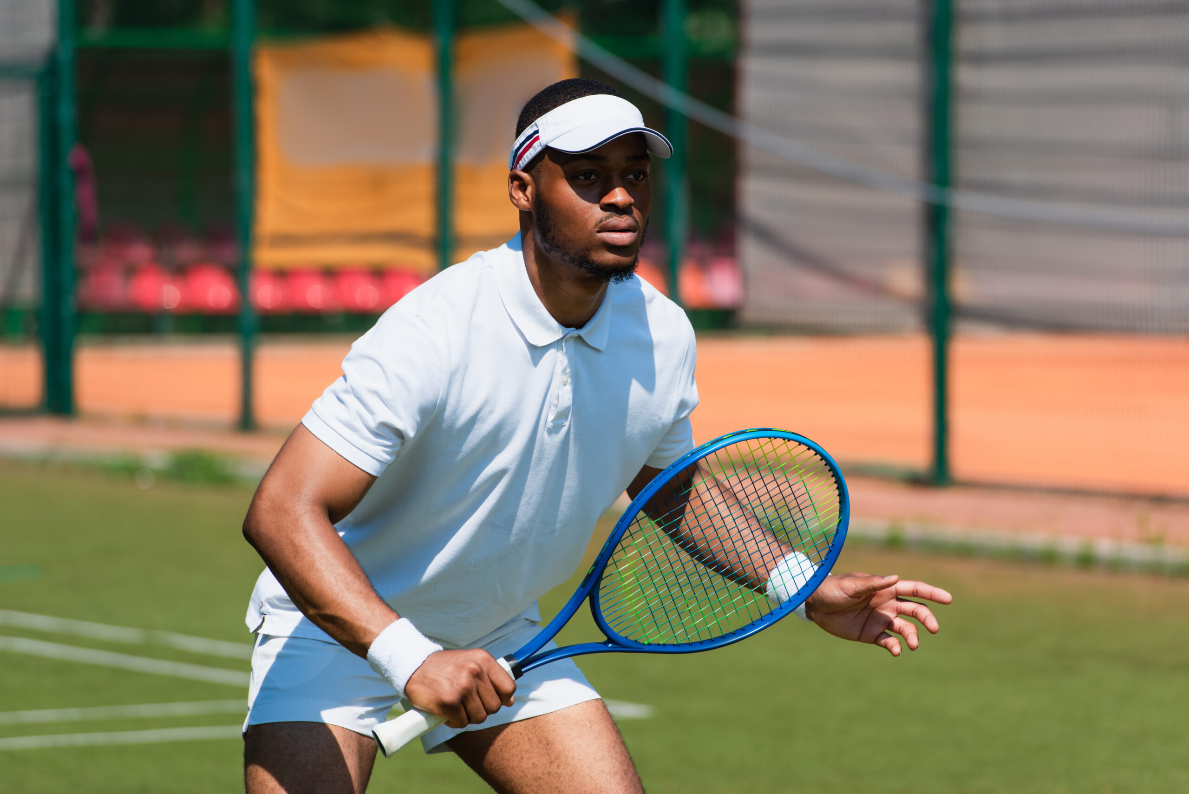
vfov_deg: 6.9
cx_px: 594
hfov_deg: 10.3
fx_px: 6608
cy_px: 397
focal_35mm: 200
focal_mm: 200
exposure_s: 1/800
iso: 100
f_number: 5.6
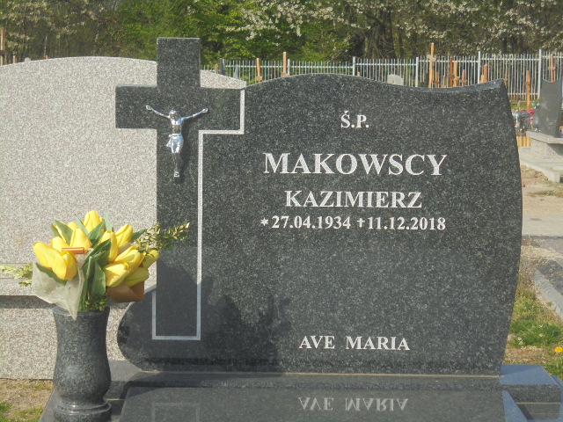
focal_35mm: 94
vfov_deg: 15.7
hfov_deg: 20.9
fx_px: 1529
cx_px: 282
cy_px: 211
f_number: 4.7
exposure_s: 1/500
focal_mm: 16.9
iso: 100
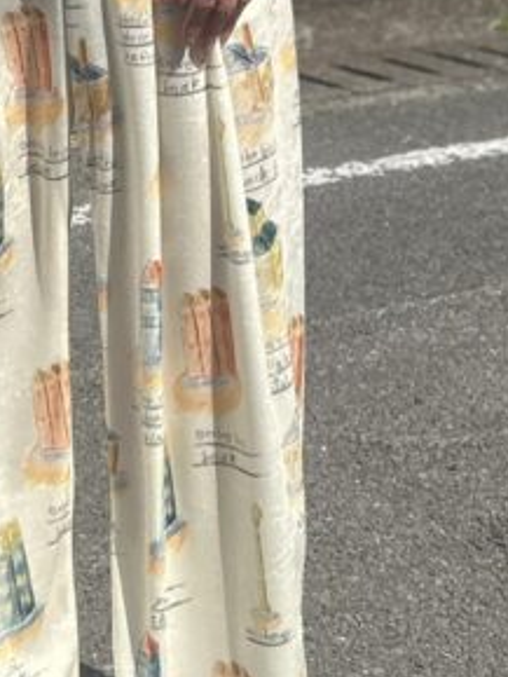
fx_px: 1799
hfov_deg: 15.6
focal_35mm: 92
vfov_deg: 19.6
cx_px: -80
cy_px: -213
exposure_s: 1/3968
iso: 50
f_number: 1.5
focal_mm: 5.7
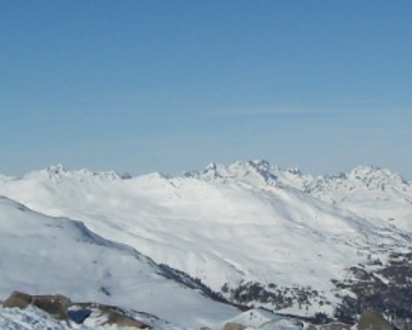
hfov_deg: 14.2
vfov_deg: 12.1
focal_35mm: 128
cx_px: 576
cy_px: 102
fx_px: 1562
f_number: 8.2
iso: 80
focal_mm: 6.3
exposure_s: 1/750
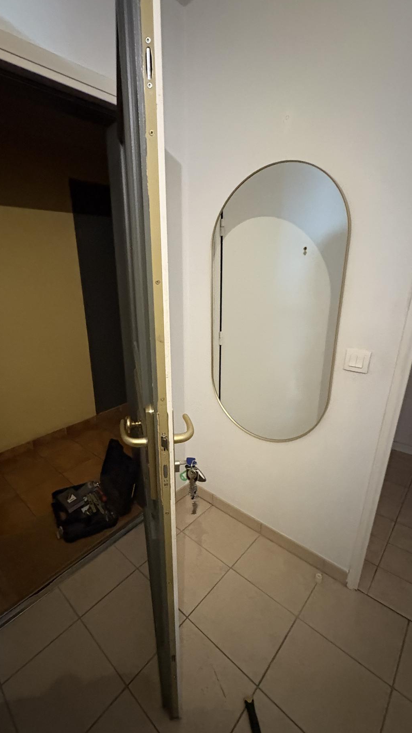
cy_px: 381
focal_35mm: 16
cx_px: 158
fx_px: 311
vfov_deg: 99.3
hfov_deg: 66.2
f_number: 2.2
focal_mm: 2.22
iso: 1250
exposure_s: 1/30
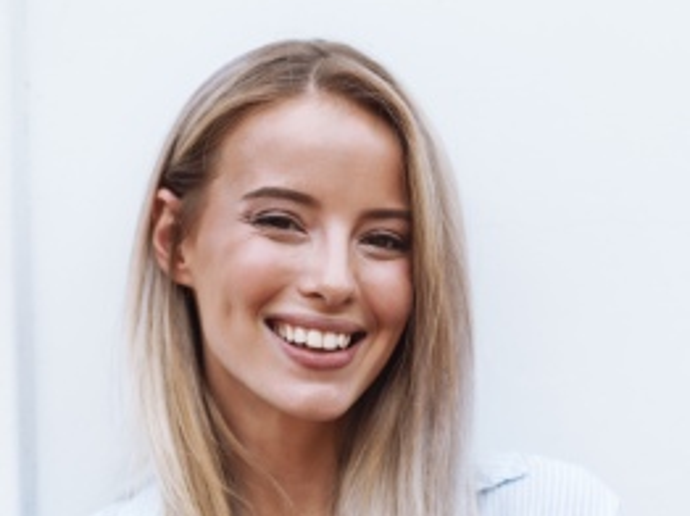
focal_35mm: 164
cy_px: 512
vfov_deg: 9.0
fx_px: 3266
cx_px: 329
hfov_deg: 12.1
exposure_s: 1/200
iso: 100
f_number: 2
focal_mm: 85
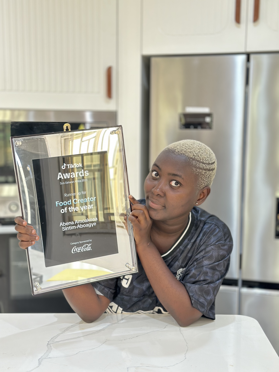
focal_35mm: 48
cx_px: 140
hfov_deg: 30.3
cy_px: 186
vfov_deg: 39.7
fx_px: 516
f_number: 1.78
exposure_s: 1/50
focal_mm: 6.86
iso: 200
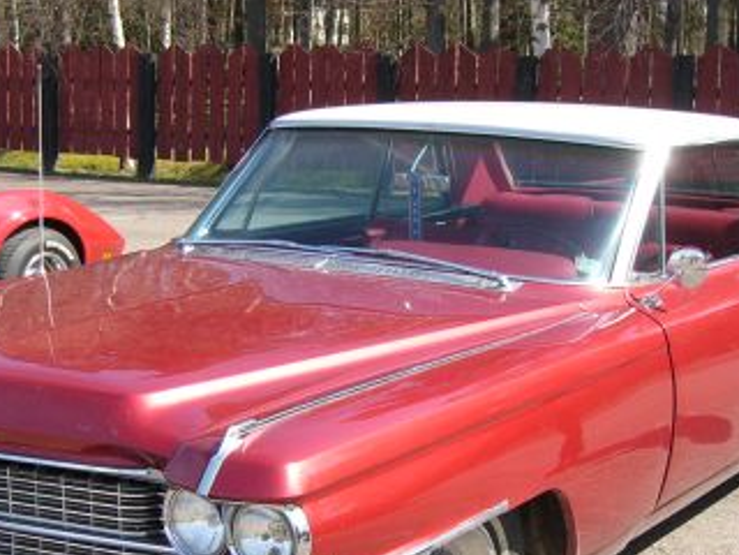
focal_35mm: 70
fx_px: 1494
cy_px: 349
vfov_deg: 21.0
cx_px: 339
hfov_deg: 27.8
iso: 50
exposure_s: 1/50
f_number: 8
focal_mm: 5.8
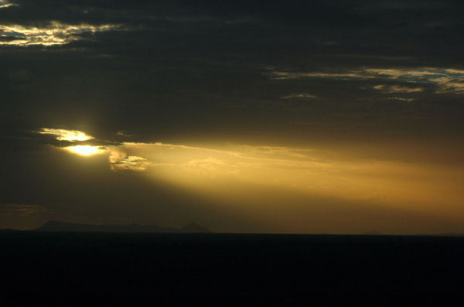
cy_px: 154
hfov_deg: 13.1
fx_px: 2025
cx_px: 232
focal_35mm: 158
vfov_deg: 8.7
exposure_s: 1/350
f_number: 9.5
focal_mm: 105
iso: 200
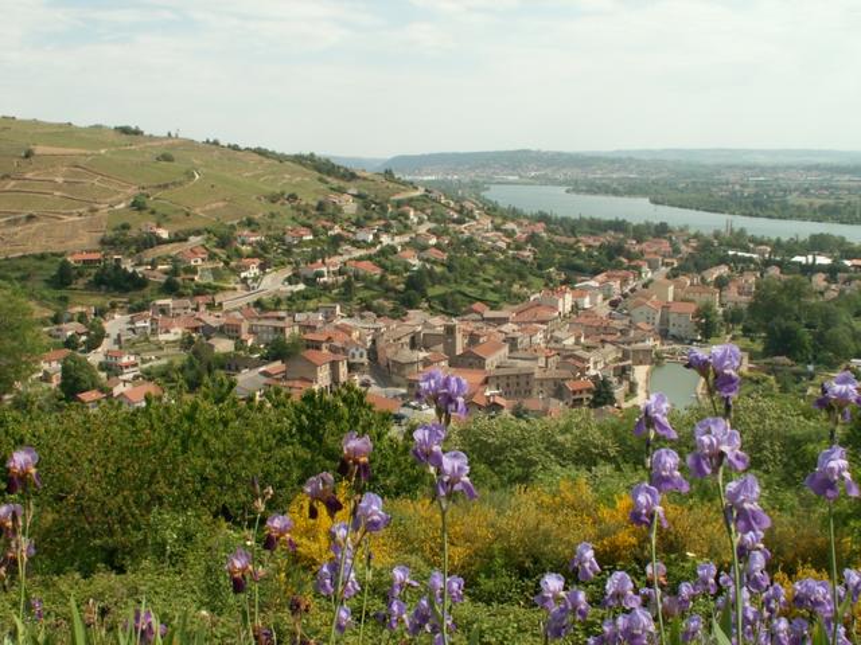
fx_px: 871
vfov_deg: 40.7
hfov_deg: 52.6
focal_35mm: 35
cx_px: 430
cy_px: 322
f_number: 8
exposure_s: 1/125
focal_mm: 5.86
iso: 50
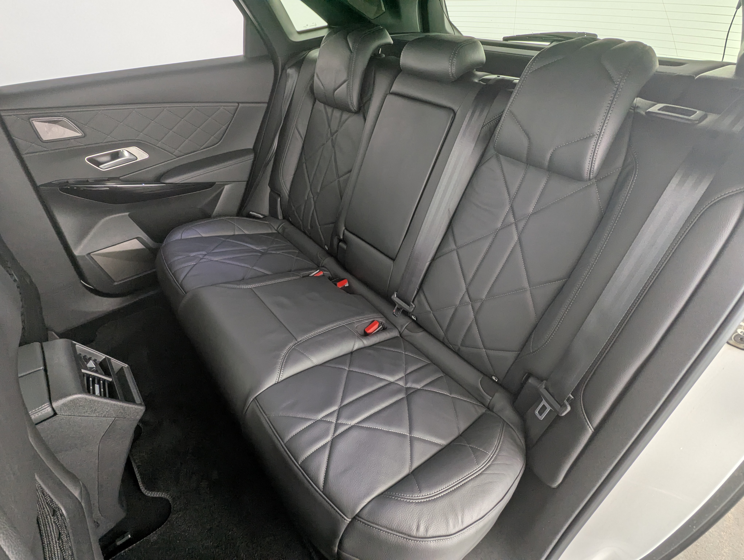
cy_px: 280
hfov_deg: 94.4
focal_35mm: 16
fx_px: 344
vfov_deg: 78.2
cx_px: 372
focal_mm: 2.35
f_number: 2.2
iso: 78
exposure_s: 1/31.3
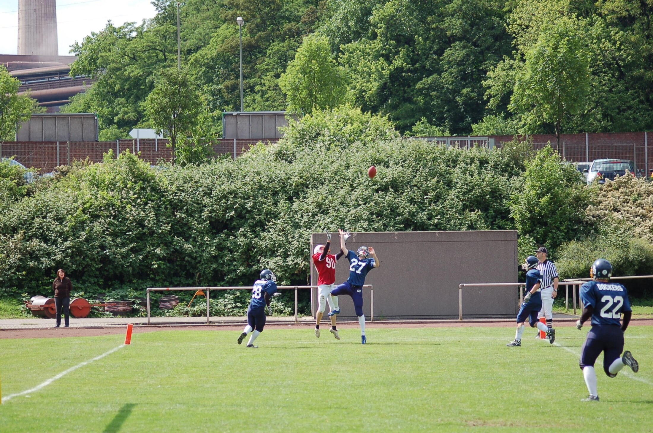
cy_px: 216
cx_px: 326
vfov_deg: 9.6
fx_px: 2580
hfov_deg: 14.4
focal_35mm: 142
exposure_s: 1/1000
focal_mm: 95
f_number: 4.2
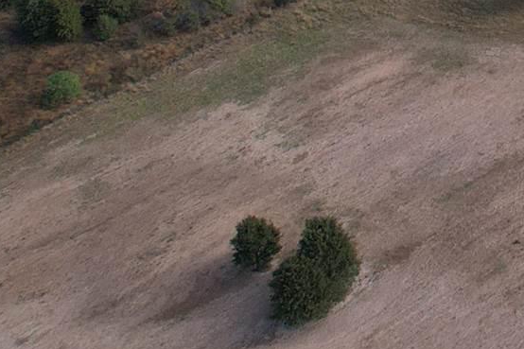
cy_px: -515
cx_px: 1175
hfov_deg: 13.4
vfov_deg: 9.8
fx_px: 1775
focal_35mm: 122
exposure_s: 1/1500
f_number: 2.8
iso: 200
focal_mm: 8.38
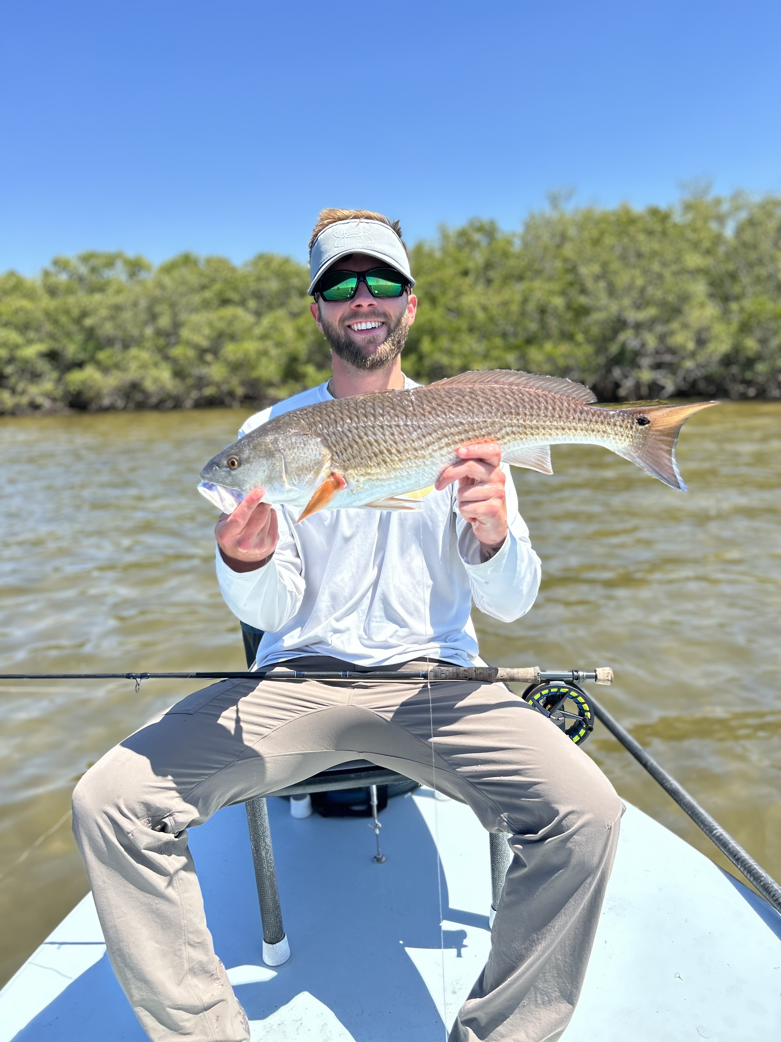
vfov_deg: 67.3
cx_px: 390
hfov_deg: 53.1
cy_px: 521
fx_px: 782
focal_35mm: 26
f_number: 1.5
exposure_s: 1/2841
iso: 50
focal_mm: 5.7
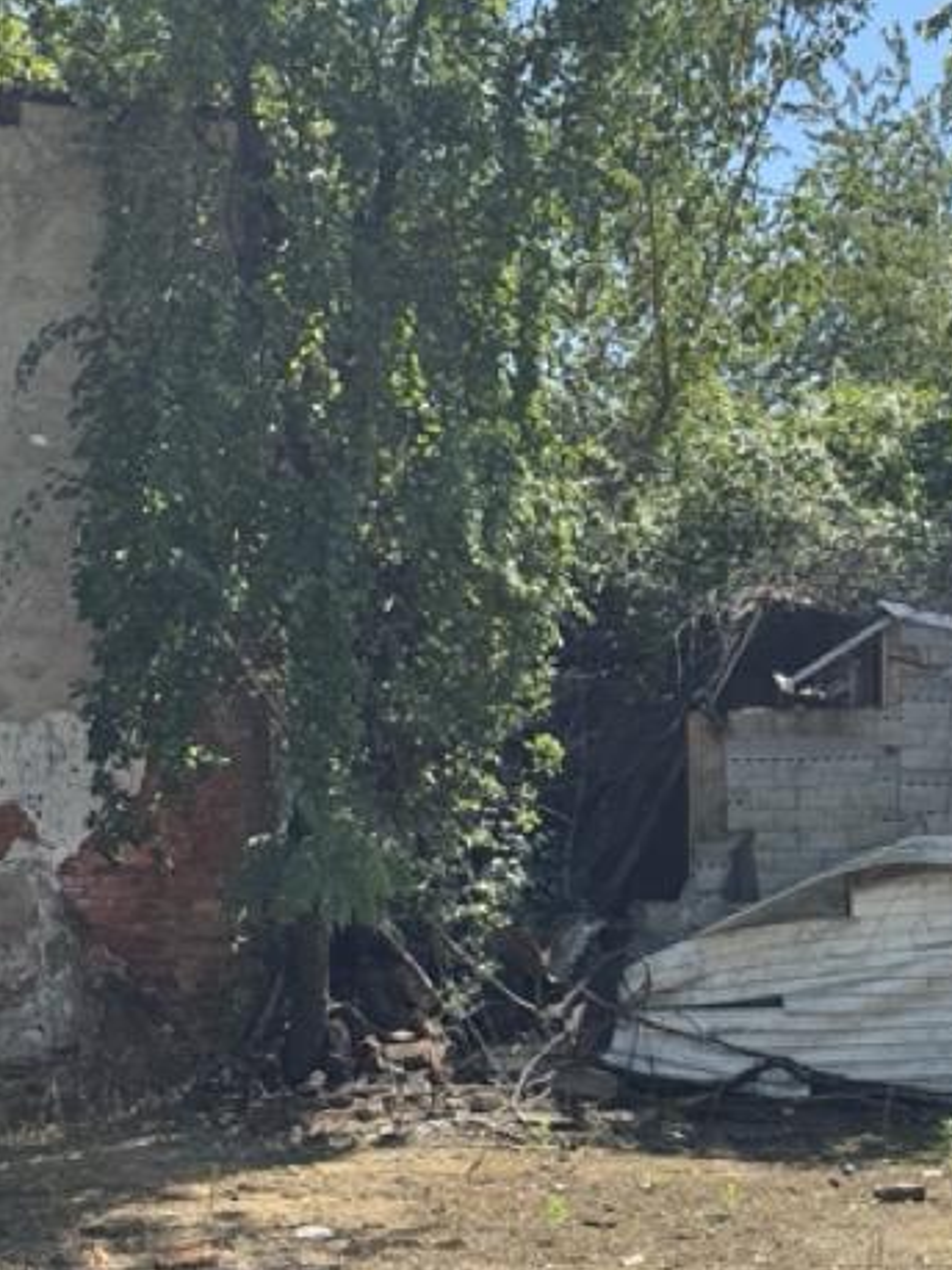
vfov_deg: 28.9
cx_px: 639
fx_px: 2458
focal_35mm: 67
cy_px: 744
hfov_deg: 21.8
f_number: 1.78
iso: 64
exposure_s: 1/1560
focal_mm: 6.76
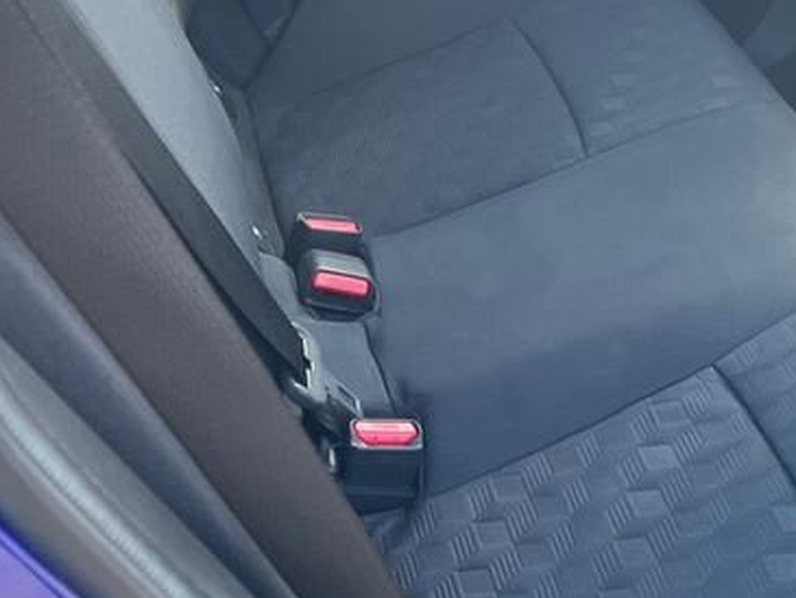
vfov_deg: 19.9
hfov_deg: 24.5
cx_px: 922
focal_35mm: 73
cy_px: 100
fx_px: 1679
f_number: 1.6
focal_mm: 5.1
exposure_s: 1/121
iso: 100
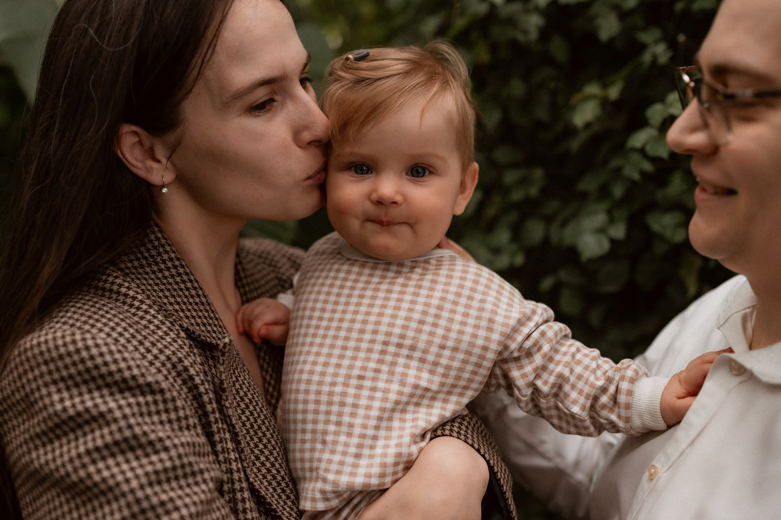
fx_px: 759
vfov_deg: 37.8
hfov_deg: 54.4
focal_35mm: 35
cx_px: 390
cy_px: 260
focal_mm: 35
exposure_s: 1/1250
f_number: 2.5
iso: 500
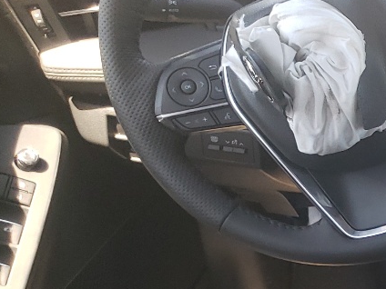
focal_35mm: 98
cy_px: 316
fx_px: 1093
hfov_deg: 16.3
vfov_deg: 14.7
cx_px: 726
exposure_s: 1/120
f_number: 1.5
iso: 60
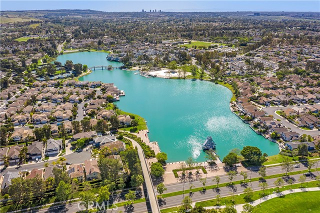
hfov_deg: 65.5
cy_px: 106
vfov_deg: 46.4
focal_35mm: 28
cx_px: 160
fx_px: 249
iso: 100
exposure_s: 1/240
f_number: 8
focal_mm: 10.26
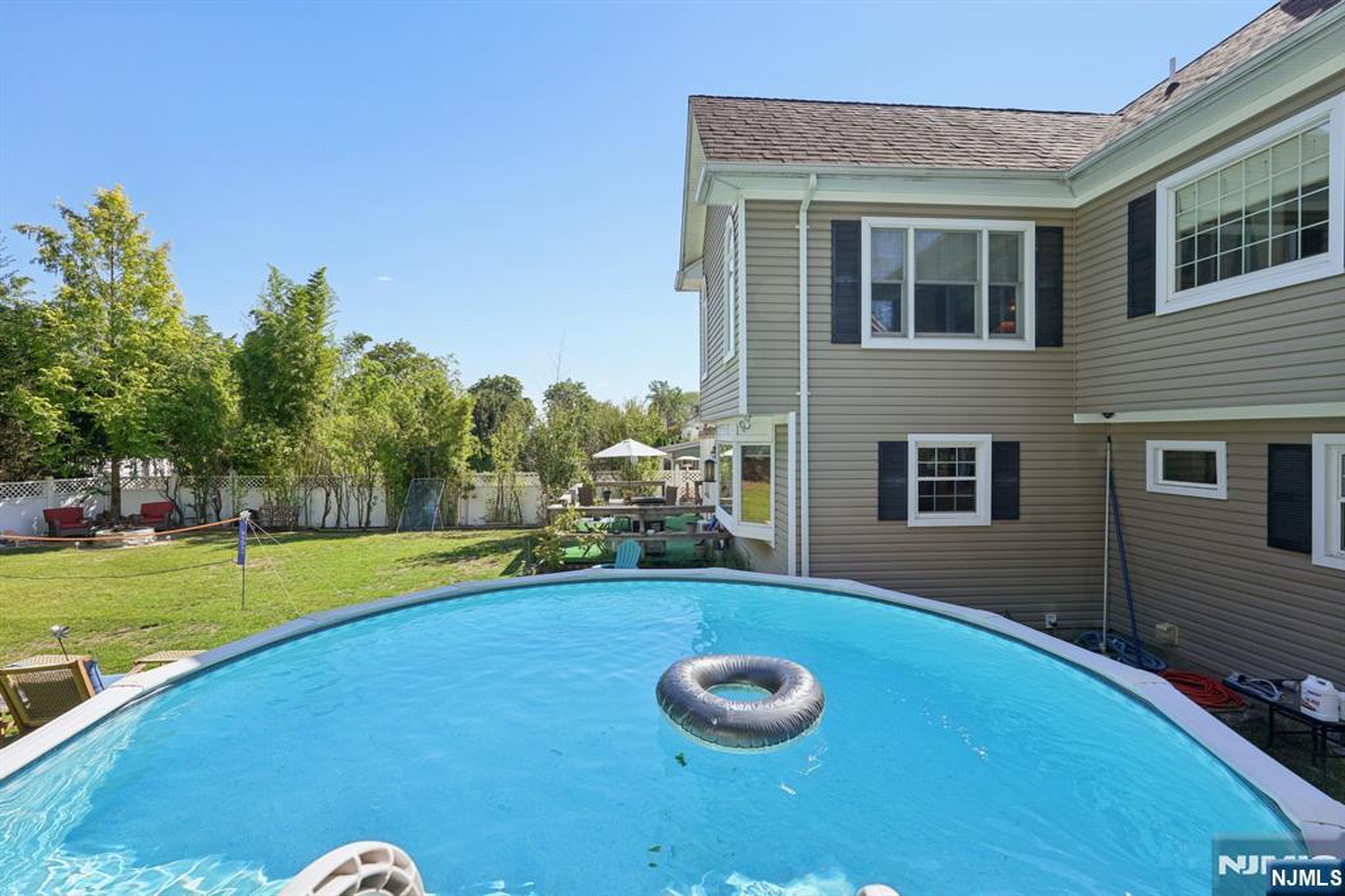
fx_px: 598
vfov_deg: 73.7
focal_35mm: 16
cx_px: 672
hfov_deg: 96.8
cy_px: 448
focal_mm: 16
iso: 100
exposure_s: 1/200
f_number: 8
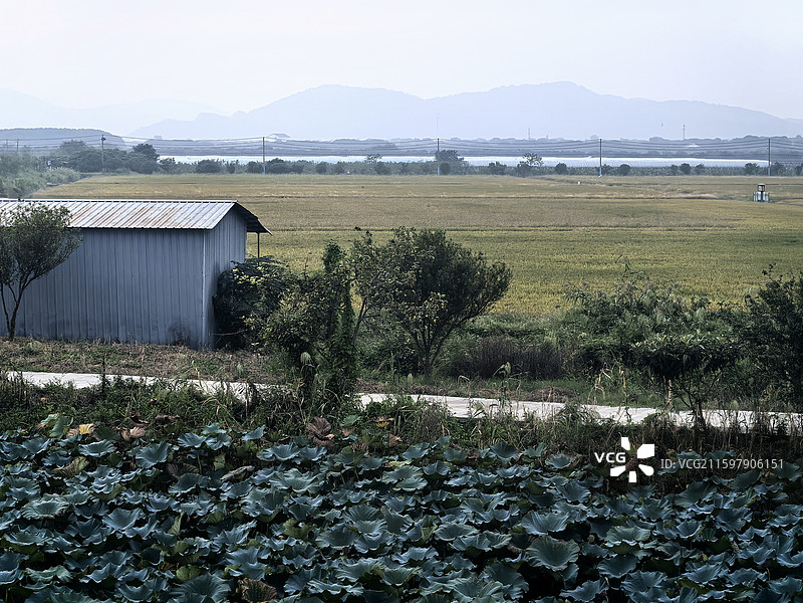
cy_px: 302
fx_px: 2204
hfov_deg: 20.7
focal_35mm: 95
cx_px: 402
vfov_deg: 15.6
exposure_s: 1/50
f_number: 2.1
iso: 200
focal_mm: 15
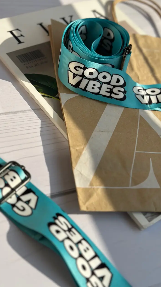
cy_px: 142
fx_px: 402
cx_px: 62
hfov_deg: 22.6
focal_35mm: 53
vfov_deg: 39.2
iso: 100
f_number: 1.78
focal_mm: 6.86
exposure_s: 1/4785
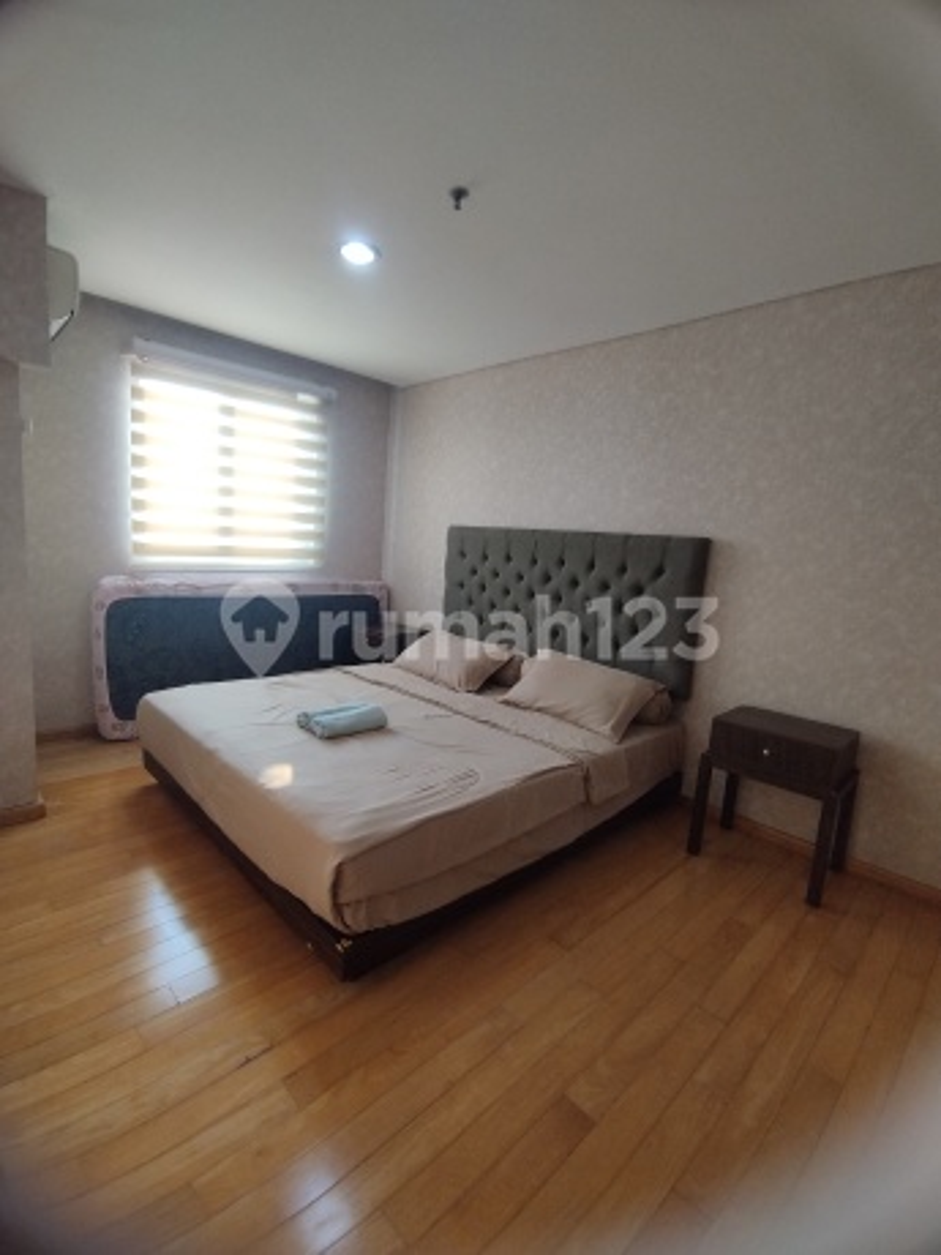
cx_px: 470
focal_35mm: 16
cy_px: 628
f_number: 2.2
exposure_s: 1/100
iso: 100
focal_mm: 1.65
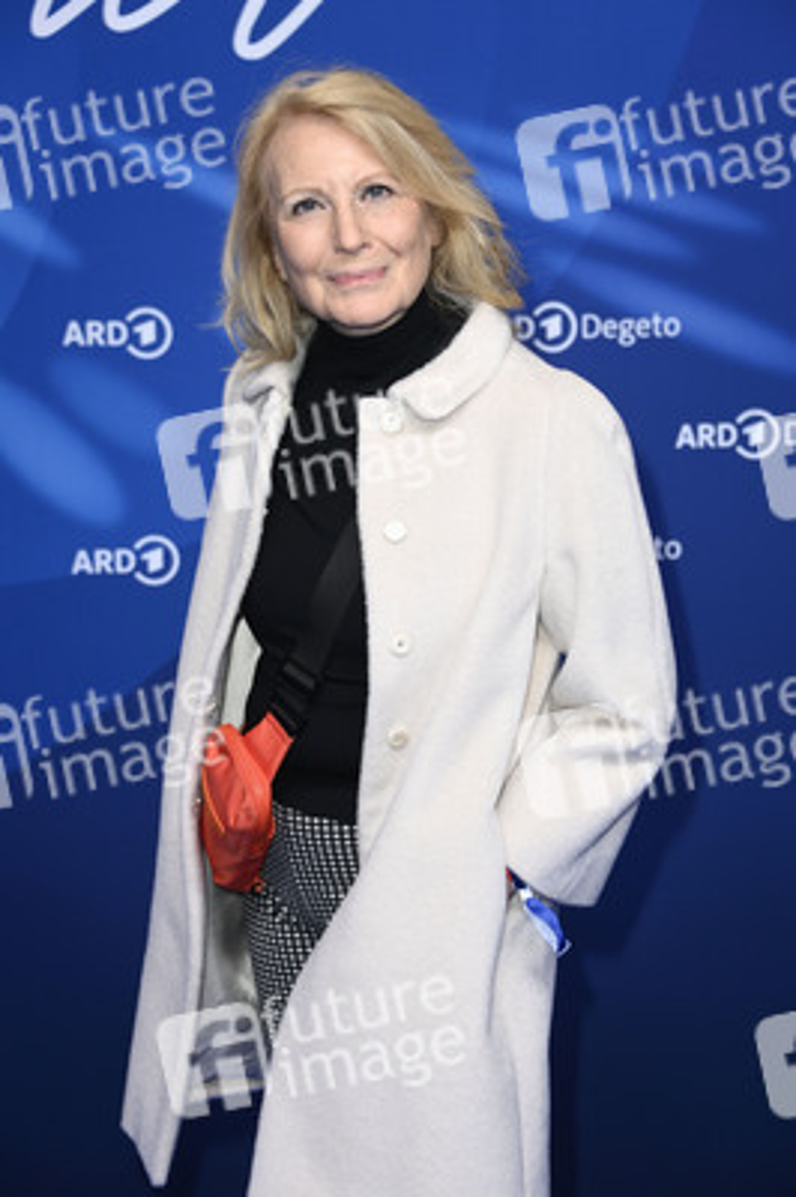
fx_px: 3056
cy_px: 598
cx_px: 398
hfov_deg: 14.8
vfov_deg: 22.2
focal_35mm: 92
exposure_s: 1/250
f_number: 5.6
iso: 1000
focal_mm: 92
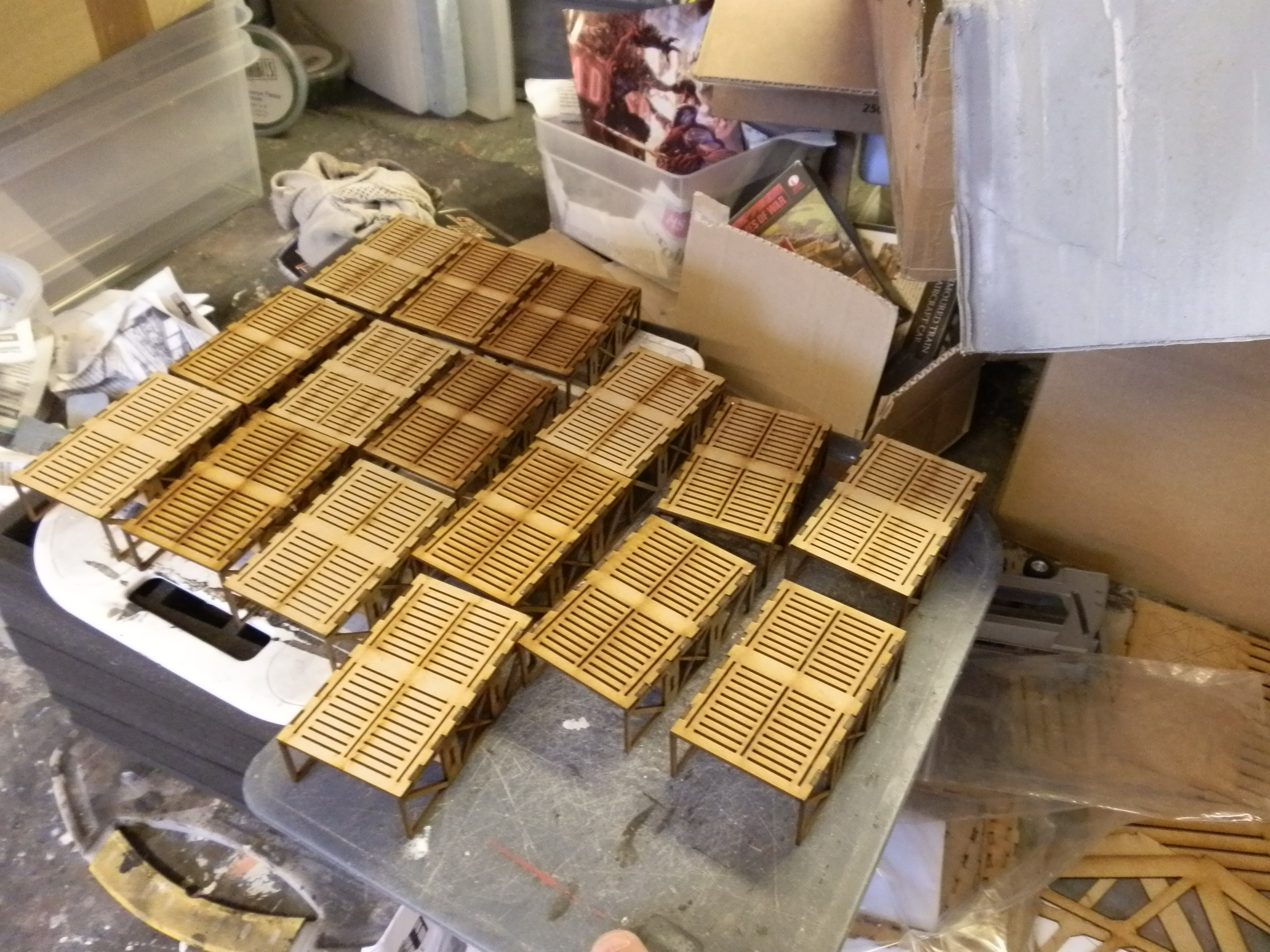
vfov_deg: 49.7
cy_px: 476
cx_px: 635
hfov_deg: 63.4
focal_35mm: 28
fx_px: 1027
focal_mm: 5
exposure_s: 1/20
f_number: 3.1
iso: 400
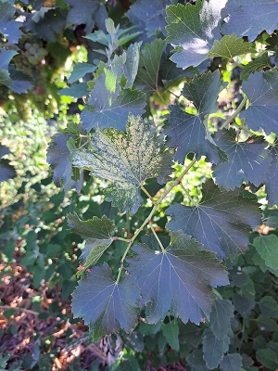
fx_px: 257
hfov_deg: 56.8
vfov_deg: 71.6
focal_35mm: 24
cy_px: 186
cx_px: 139
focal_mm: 5.23
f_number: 1.8
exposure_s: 1/106
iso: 50
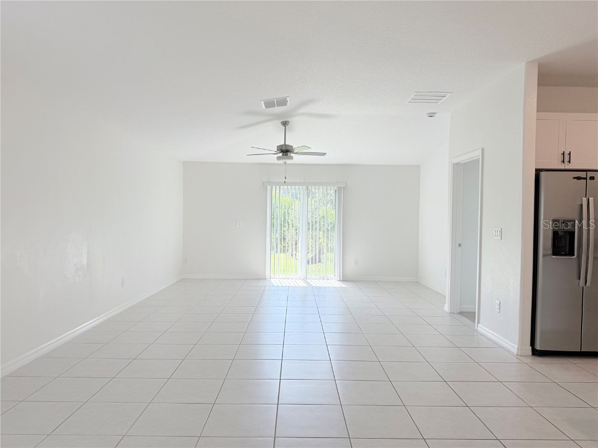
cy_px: 224
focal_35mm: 24
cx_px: 299
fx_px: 415
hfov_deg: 71.6
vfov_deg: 56.8
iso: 100
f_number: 1.78
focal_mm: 6.76
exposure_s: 1/383
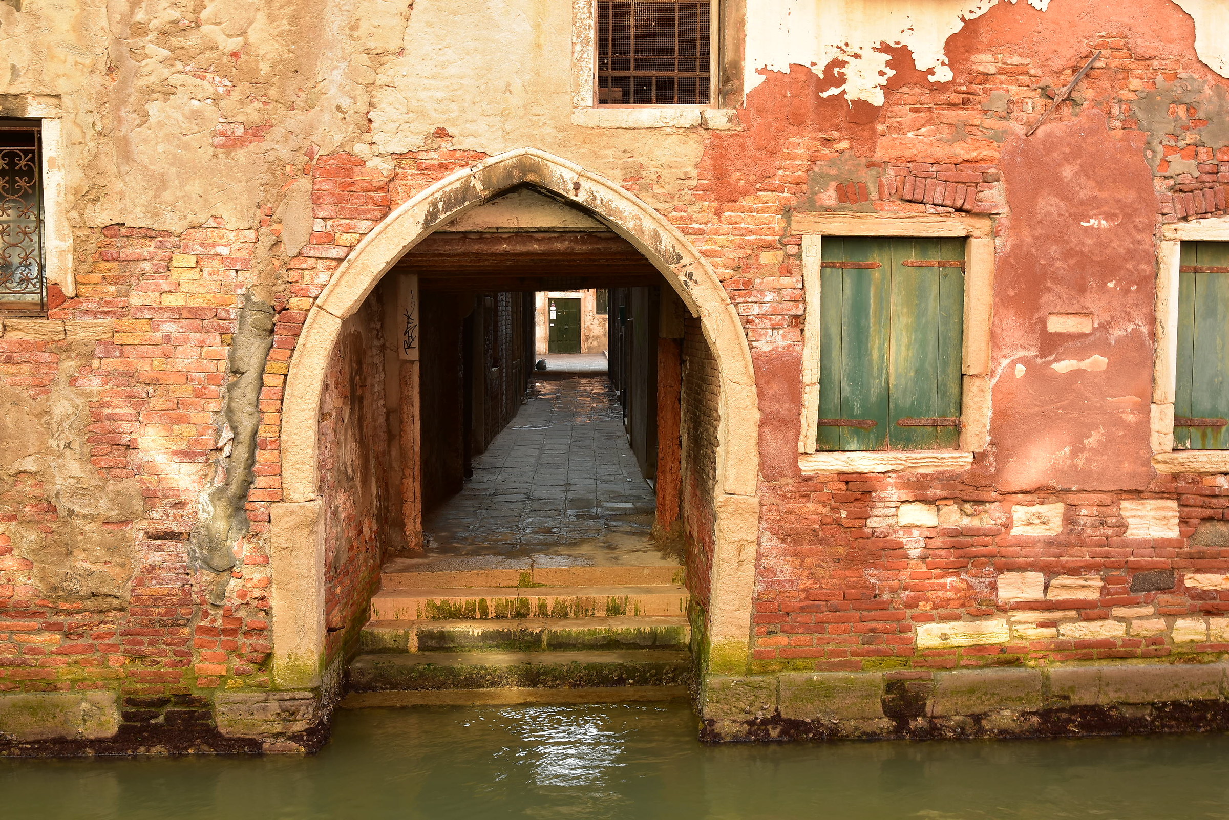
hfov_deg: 50.7
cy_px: 410
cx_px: 614
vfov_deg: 35.1
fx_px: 1298
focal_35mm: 38
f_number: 14
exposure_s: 1/10
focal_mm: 38
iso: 100
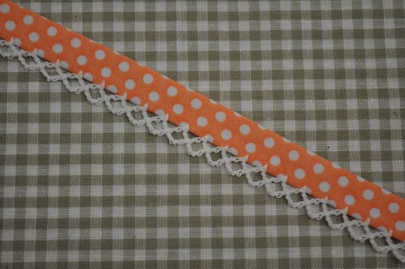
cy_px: 134
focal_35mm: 82
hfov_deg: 24.7
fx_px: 927
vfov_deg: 16.5
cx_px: 202
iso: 640
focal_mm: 55
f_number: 5.6
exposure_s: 1/60
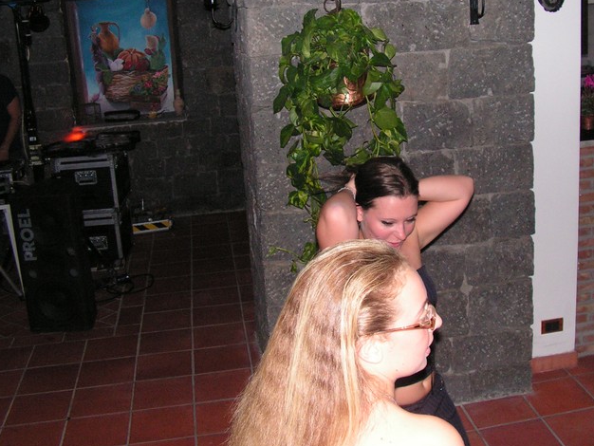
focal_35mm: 46
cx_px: 372
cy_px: 190
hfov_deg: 40.9
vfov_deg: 31.5
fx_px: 790
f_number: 3.2
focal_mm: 6
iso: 200
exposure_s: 1/40
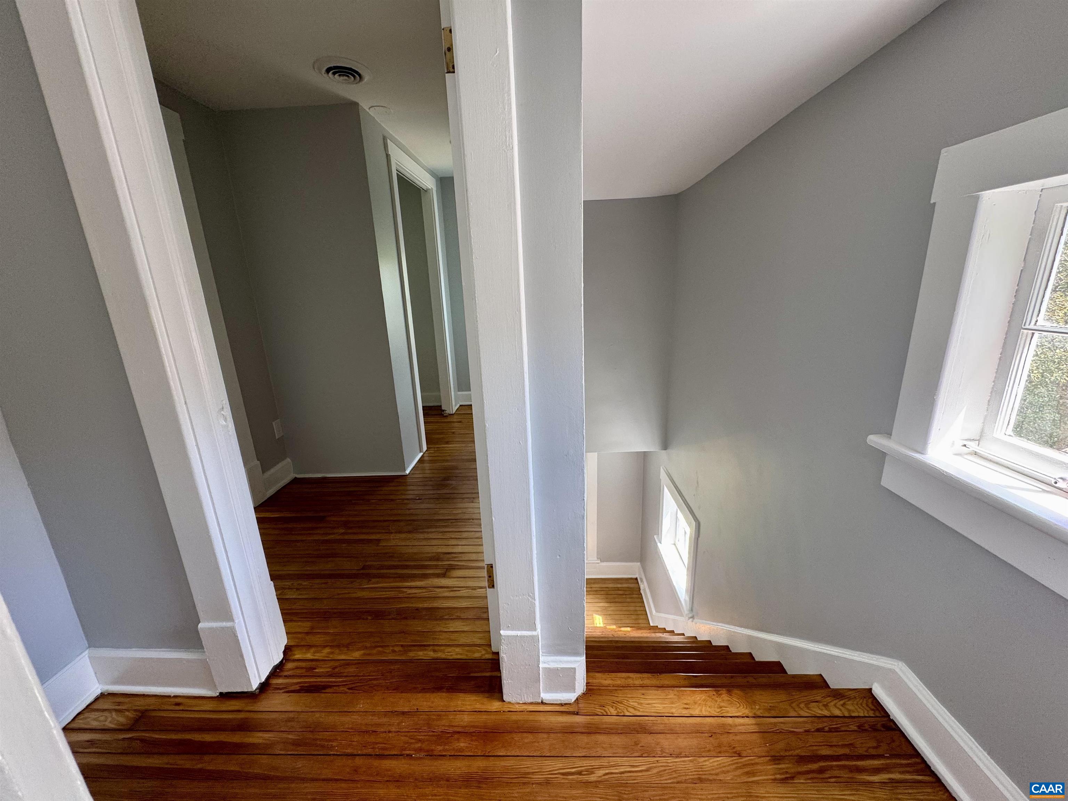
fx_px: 432
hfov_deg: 102.1
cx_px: 534
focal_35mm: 14
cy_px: 400
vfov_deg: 85.7
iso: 100
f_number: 2.2
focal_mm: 2.22
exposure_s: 1/99
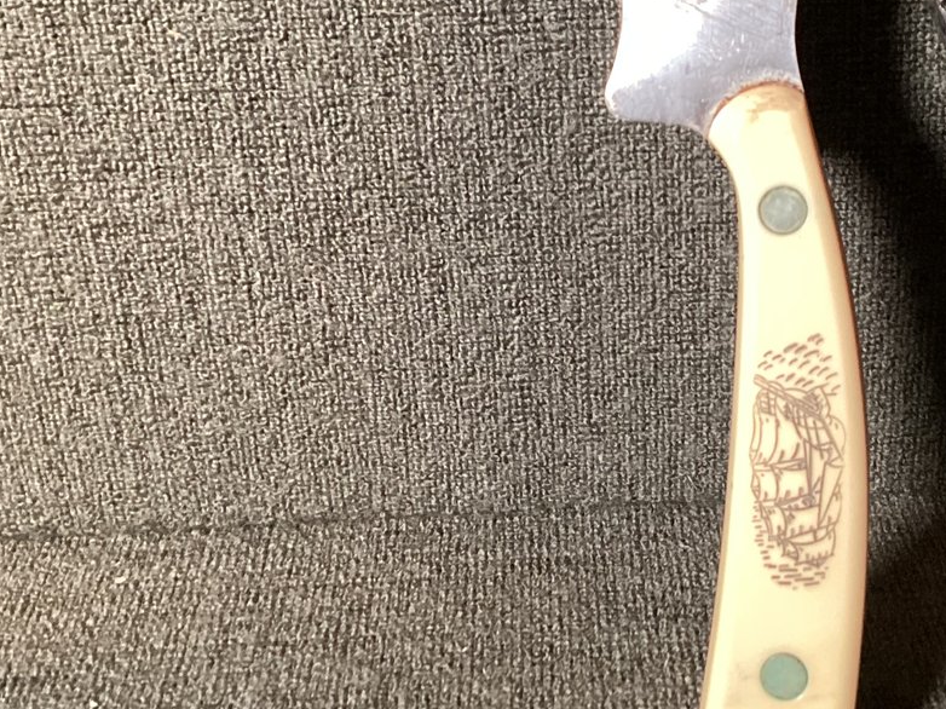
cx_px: 677
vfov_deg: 24.2
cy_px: 195
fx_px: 1639
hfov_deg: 31.8
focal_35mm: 60
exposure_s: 1/25
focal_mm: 3.3
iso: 500
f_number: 2.4
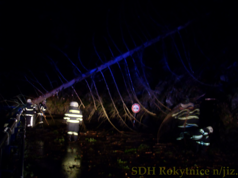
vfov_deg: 38.7
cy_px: 89
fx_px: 254
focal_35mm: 37
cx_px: 119
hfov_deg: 50.1
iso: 200
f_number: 2.8
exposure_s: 1
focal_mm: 6.3
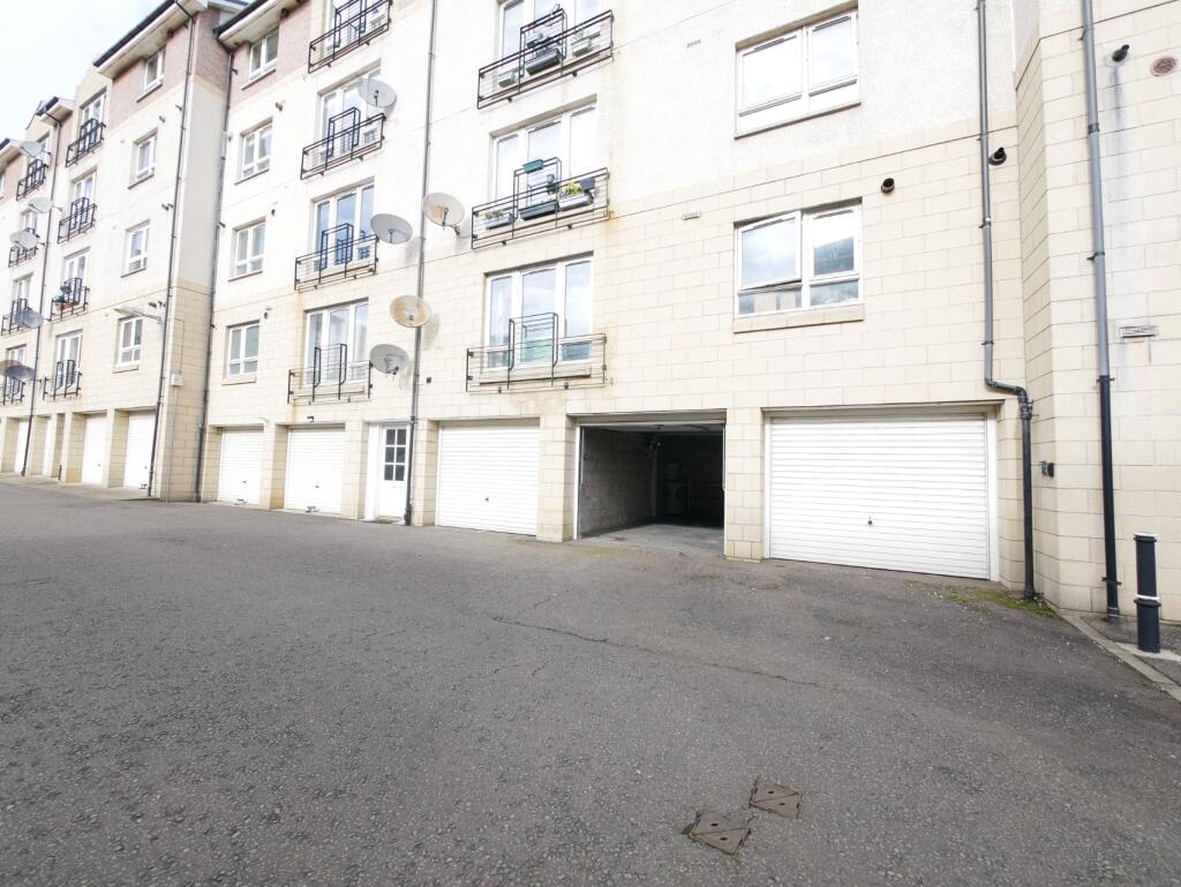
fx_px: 478
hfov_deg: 102.0
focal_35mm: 14
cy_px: 444
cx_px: 590
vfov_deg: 85.7
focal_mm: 7
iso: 200
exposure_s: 1/250
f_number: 5.6
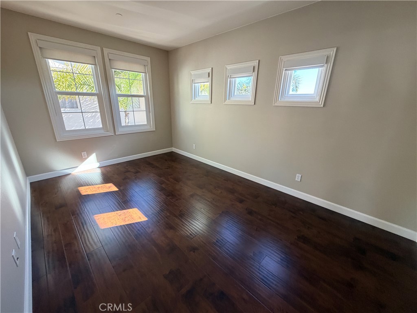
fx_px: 169
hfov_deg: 102.1
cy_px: 156
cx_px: 208
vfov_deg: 85.7
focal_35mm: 14
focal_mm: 2.22
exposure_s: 1/120
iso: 250
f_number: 2.2
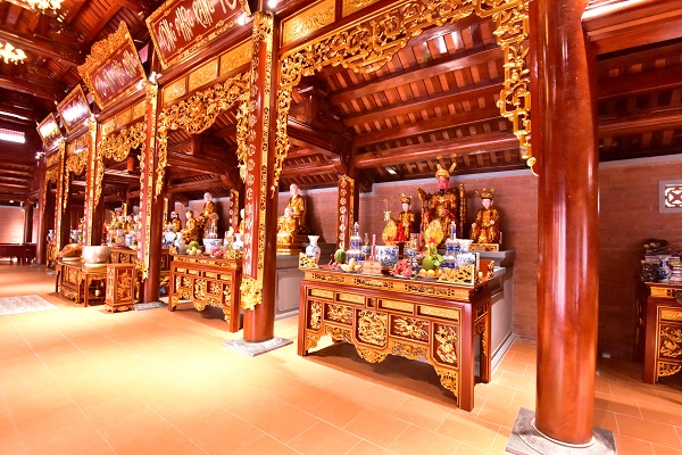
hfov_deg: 96.7
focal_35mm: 16
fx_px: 303
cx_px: 341
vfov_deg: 73.7
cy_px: 228
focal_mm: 16
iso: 7200
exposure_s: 1/15
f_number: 9
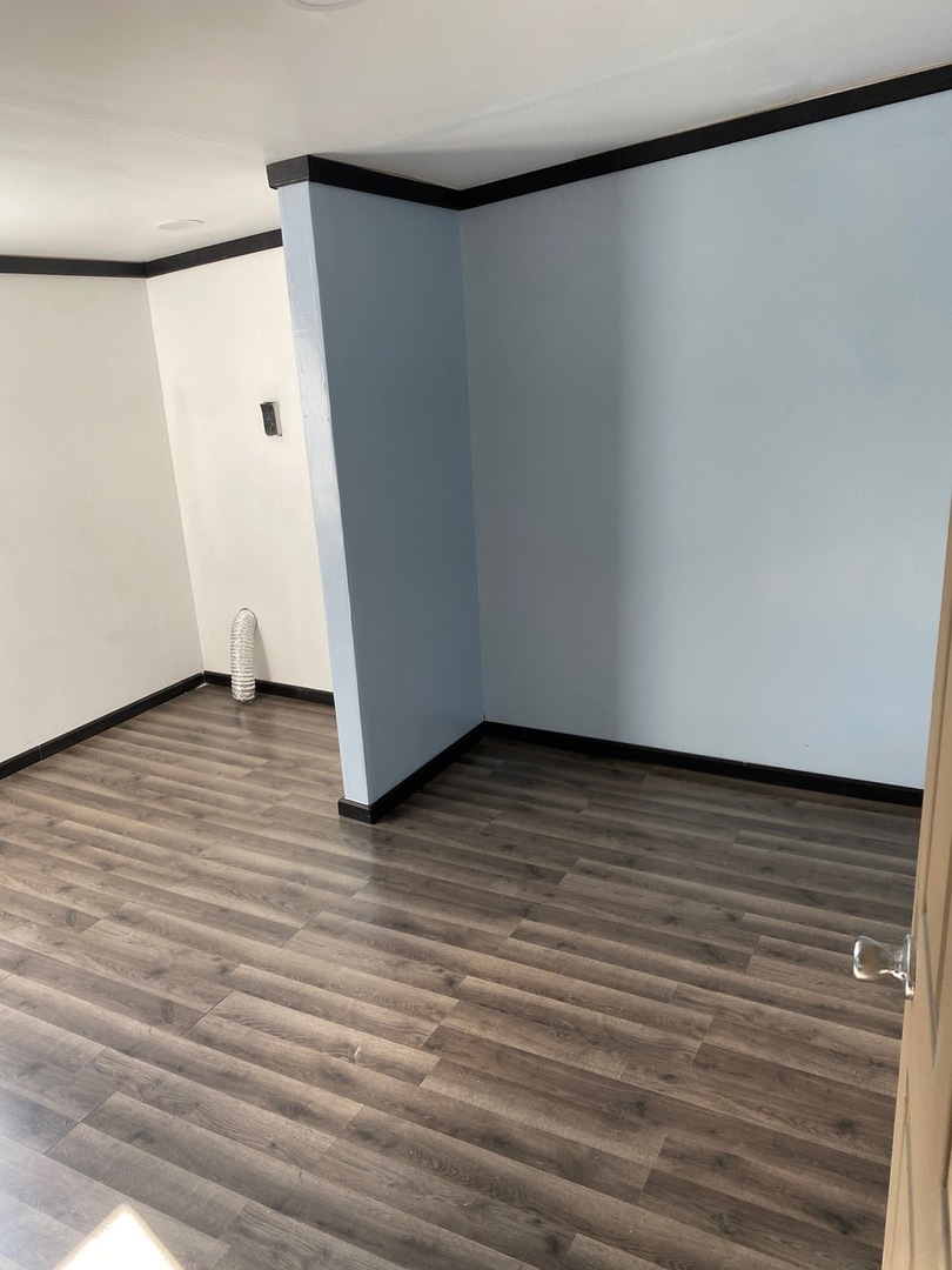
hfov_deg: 53.1
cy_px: 635
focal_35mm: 26
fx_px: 953
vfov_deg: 67.3
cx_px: 476
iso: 100
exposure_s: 1/120
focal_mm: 4.25
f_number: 1.8
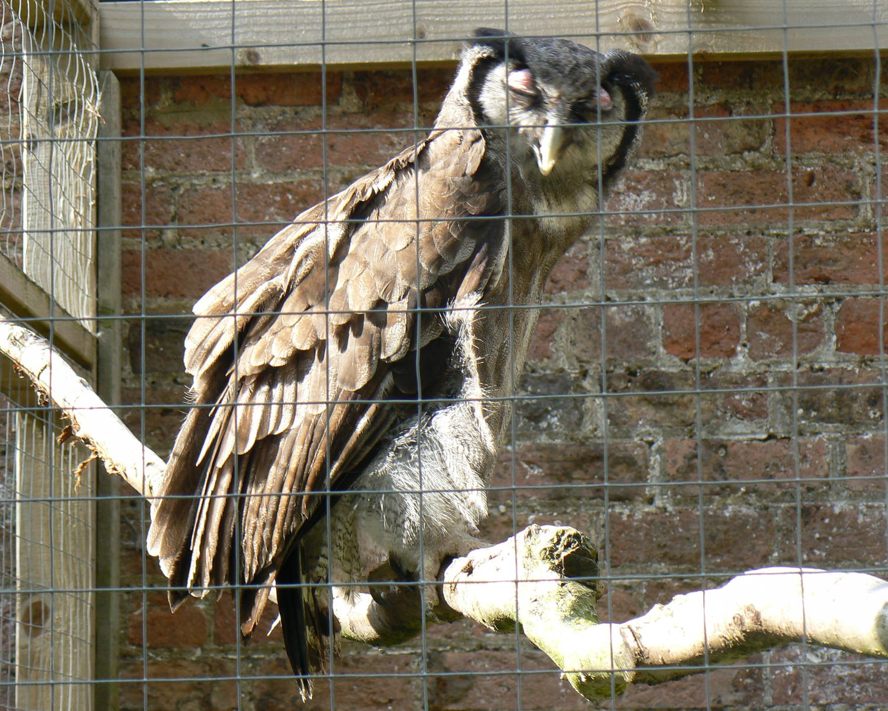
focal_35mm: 136
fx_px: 3574
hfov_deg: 14.2
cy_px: 356
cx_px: 422
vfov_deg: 11.3
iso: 80
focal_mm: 21.6
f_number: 5
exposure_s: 1/100
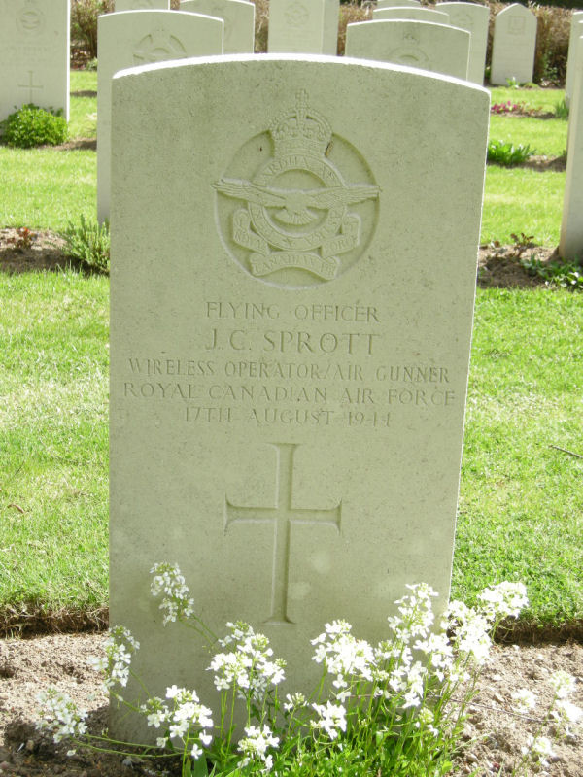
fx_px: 1392
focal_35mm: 62
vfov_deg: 31.2
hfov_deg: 23.7
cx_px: 292
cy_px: 388
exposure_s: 1/157
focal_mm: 12.9
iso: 64
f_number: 4.4
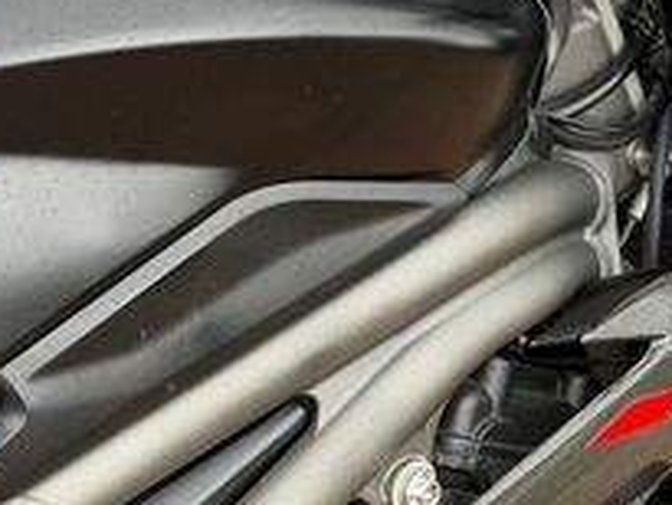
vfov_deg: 9.9
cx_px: 374
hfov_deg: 13.2
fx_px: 2914
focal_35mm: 150
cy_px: 295
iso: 64
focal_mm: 6.76
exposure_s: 1/245
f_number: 1.78
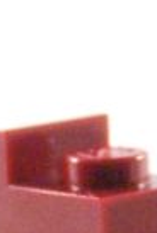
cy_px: 401
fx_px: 4139
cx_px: 63
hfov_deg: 2.2
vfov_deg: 3.2
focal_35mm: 636
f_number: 3.2
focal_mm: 13.7
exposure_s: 1/60
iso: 400
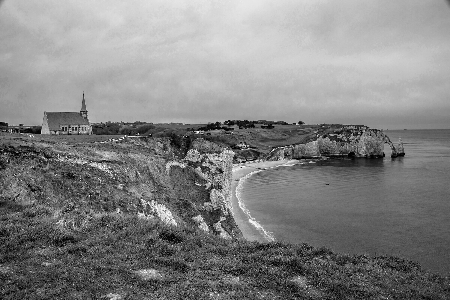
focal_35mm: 32
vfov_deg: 41.7
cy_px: 150
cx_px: 225
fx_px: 394
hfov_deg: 59.5
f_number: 16
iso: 100
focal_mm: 21
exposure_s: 1/40
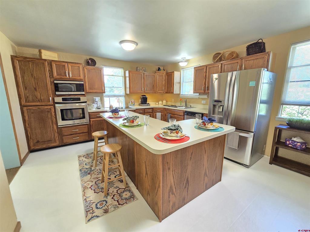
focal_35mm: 13
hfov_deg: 106.2
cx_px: 155
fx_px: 116
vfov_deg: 89.9
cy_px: 116
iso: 320
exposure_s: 1/60
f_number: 2.2
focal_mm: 2.2
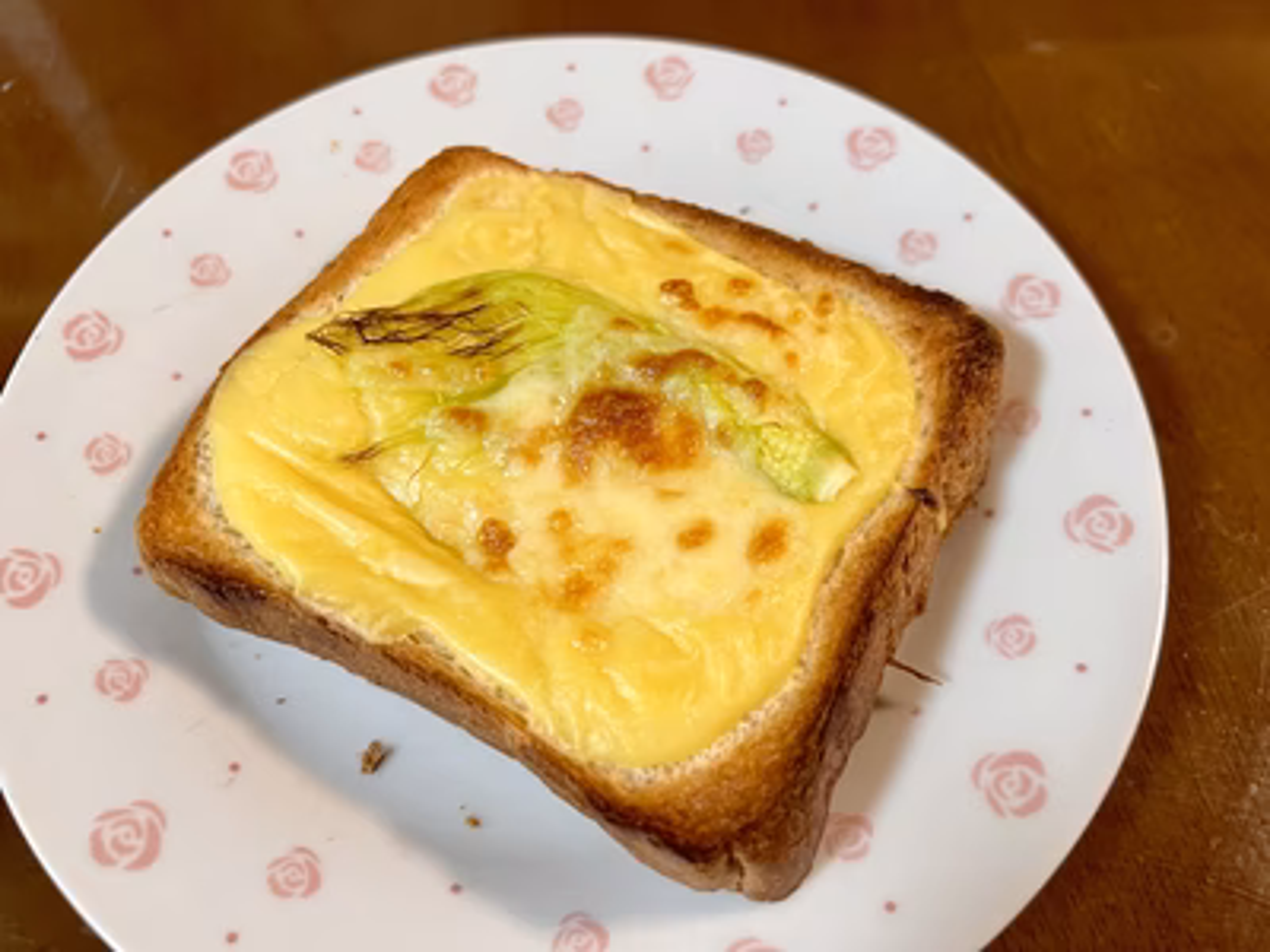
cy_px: 476
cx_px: 635
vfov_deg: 53.1
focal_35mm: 26
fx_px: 954
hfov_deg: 67.3
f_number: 1.5
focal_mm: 5.7
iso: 100
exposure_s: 1/50
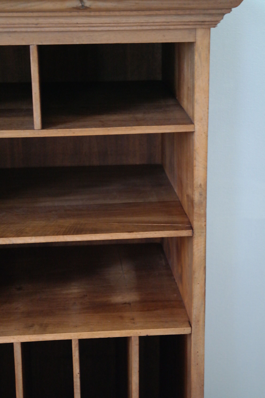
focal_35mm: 77
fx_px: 850
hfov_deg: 17.7
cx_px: 132
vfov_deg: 26.3
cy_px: 199
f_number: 5.6
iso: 3200
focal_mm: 50
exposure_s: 1/13
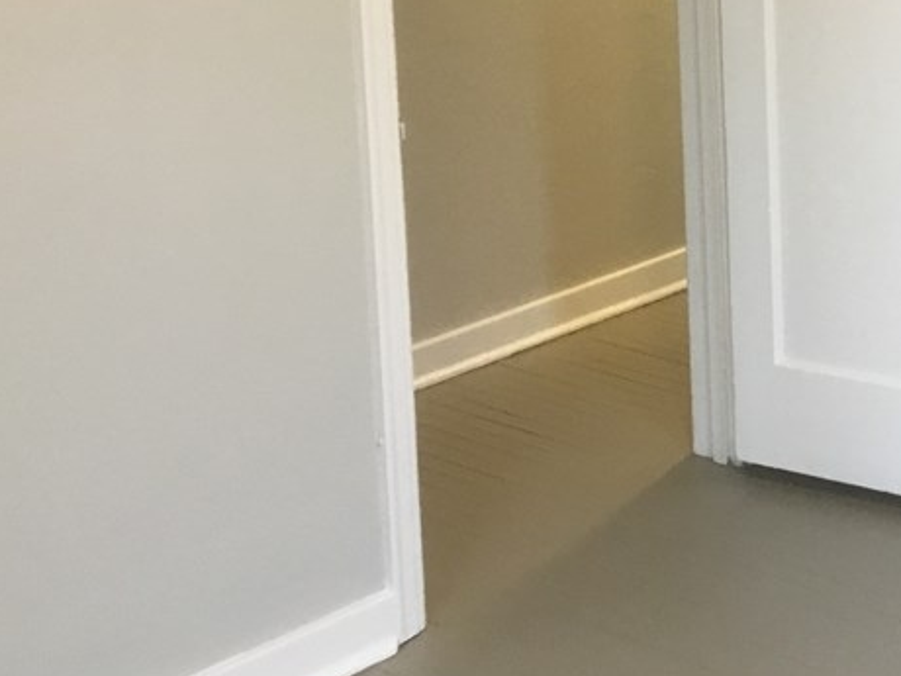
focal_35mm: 69
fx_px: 1796
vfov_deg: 20.7
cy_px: 8
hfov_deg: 26.7
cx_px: 899
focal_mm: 3.3
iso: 80
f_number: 2.4
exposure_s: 1/30
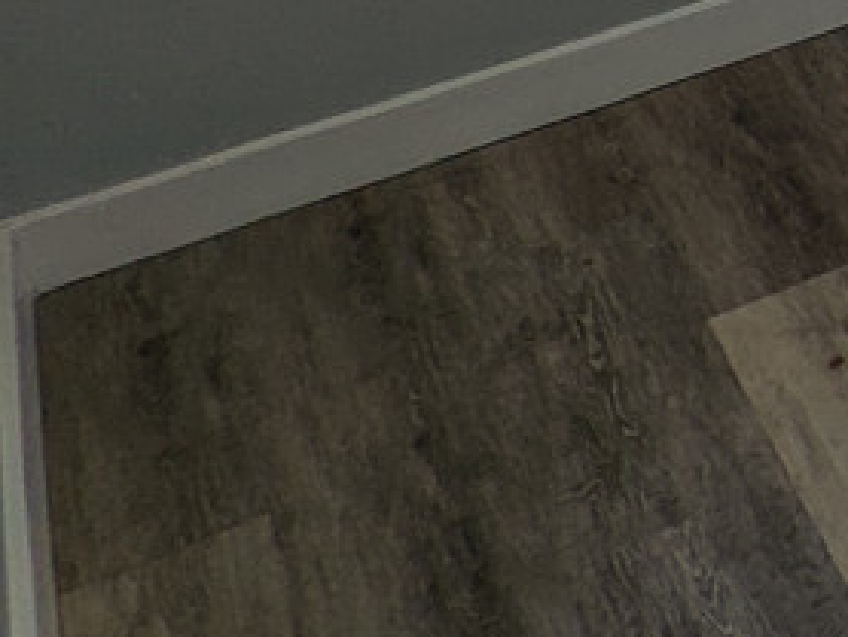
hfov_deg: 13.5
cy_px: -439
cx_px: 2202
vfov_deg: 15.0
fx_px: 2158
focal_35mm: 88
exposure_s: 1/305
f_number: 2.2
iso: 76
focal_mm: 2.35
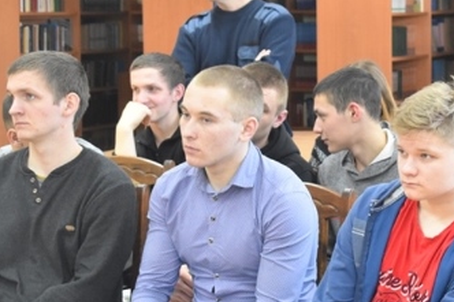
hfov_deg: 15.6
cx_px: 409
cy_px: 150
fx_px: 1638
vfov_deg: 10.5
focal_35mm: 130
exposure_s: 1/40
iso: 3200
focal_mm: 45
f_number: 5
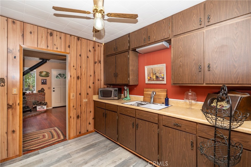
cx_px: 126
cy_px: 84
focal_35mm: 16
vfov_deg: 72.1
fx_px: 115
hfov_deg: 95.0
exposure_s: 1/60
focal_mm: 16.5
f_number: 4
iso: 100
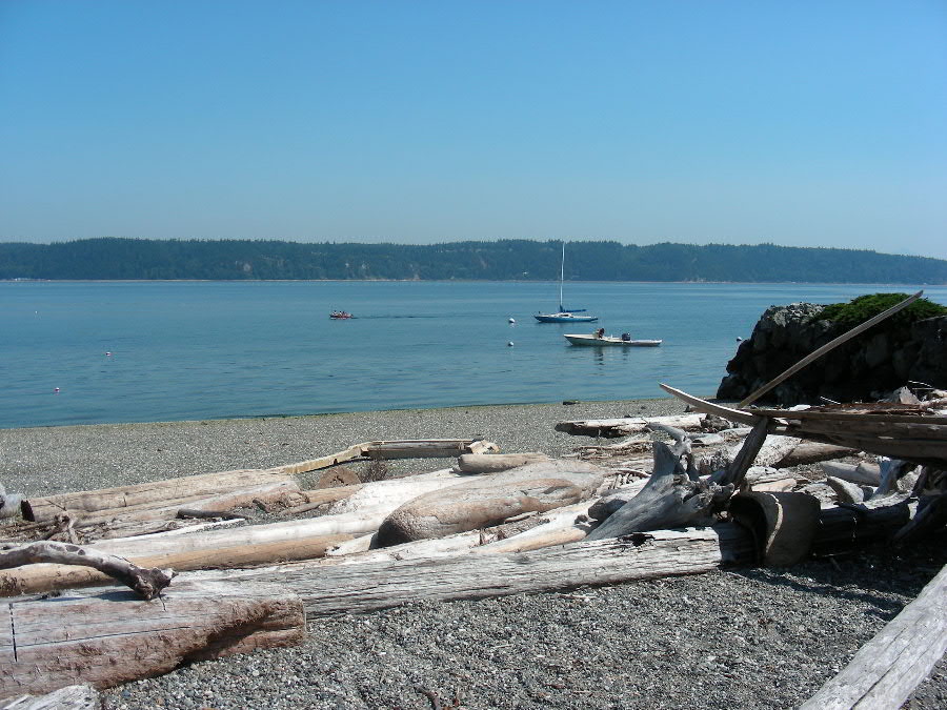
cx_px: 474
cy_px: 355
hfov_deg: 49.0
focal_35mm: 38
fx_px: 1040
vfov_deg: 37.7
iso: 50
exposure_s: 1/610
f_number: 4
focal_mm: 6.3
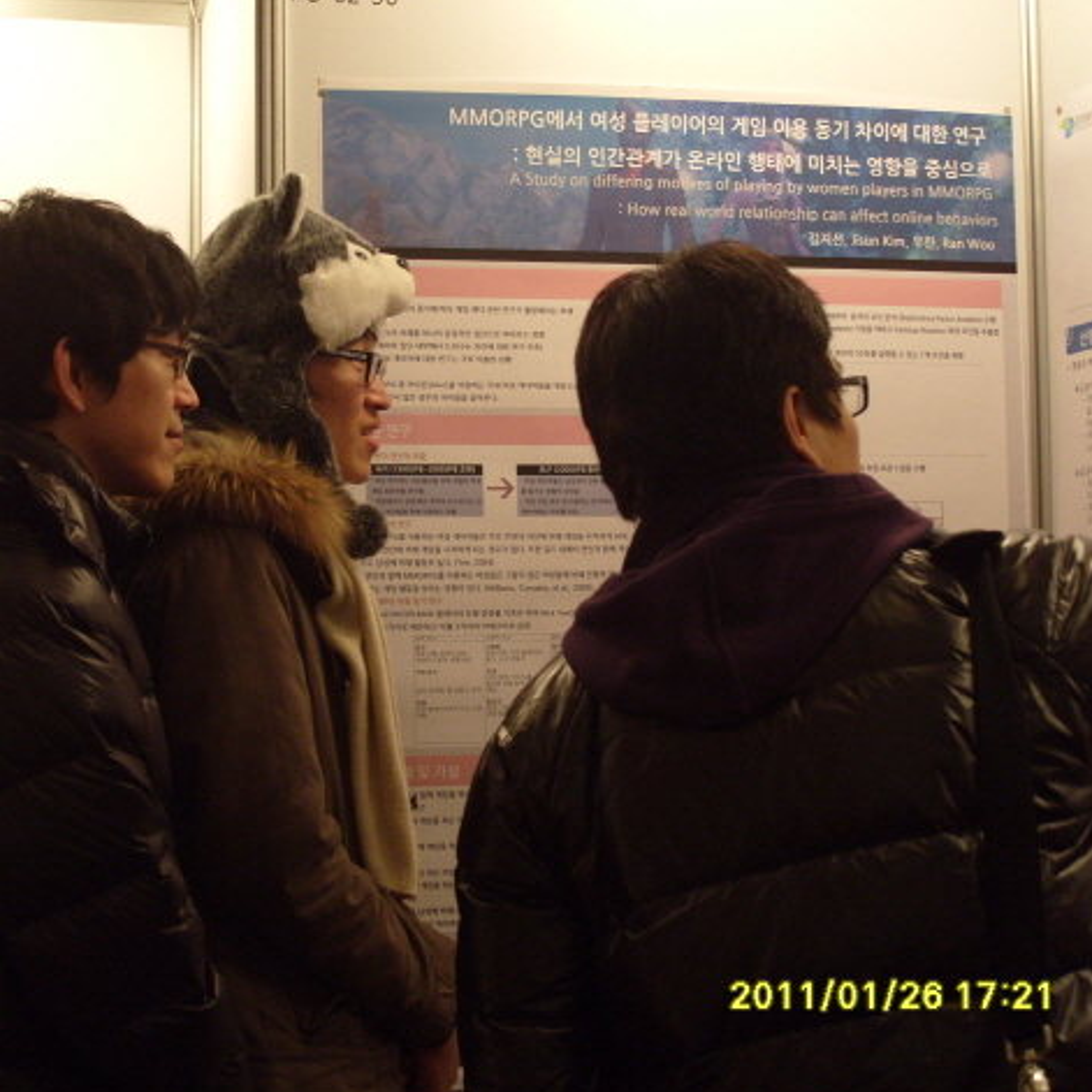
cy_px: 547
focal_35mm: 60
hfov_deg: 28.5
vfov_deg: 28.6
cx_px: 406
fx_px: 2141
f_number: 3.1
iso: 200
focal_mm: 11.1
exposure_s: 1/45
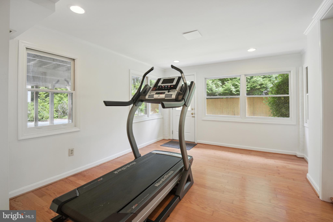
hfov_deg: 96.7
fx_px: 148
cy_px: 111
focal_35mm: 16
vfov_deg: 73.7
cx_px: 166
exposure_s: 1/3.33
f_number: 8
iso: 400
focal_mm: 16
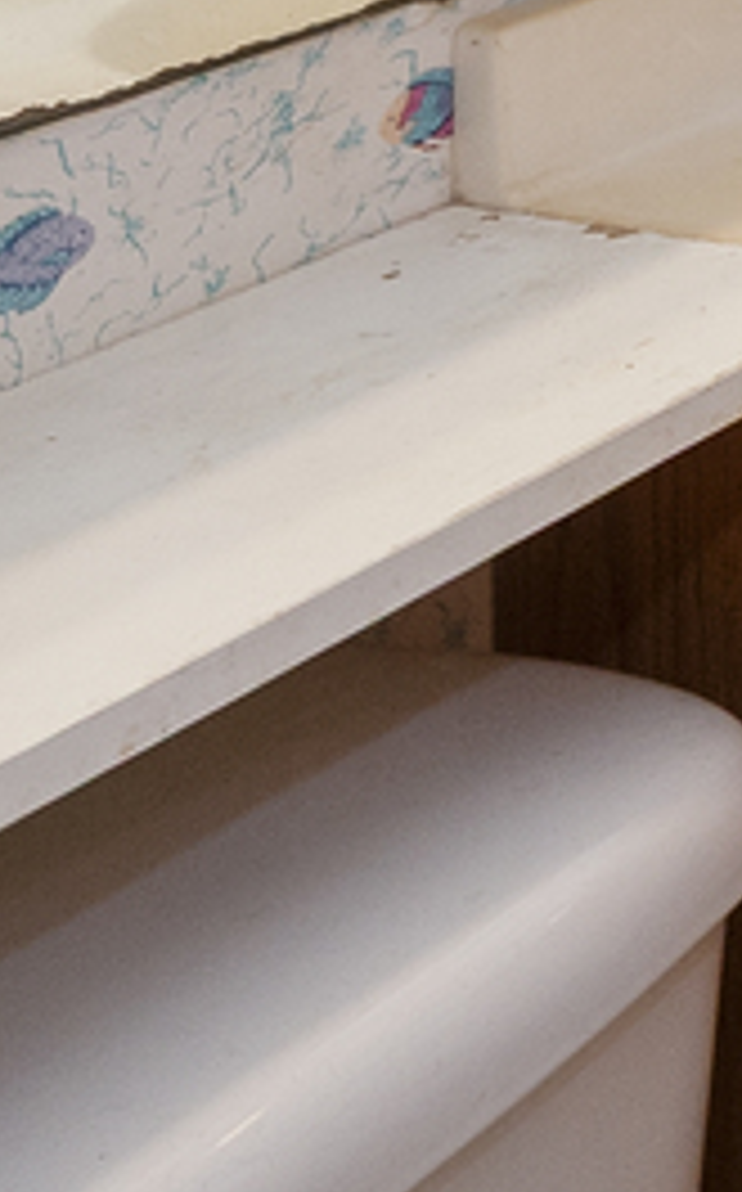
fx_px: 2433
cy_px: -868
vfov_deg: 20.6
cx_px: 2197
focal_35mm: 75
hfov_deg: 11.2
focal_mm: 12
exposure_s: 1/13
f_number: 8
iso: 400
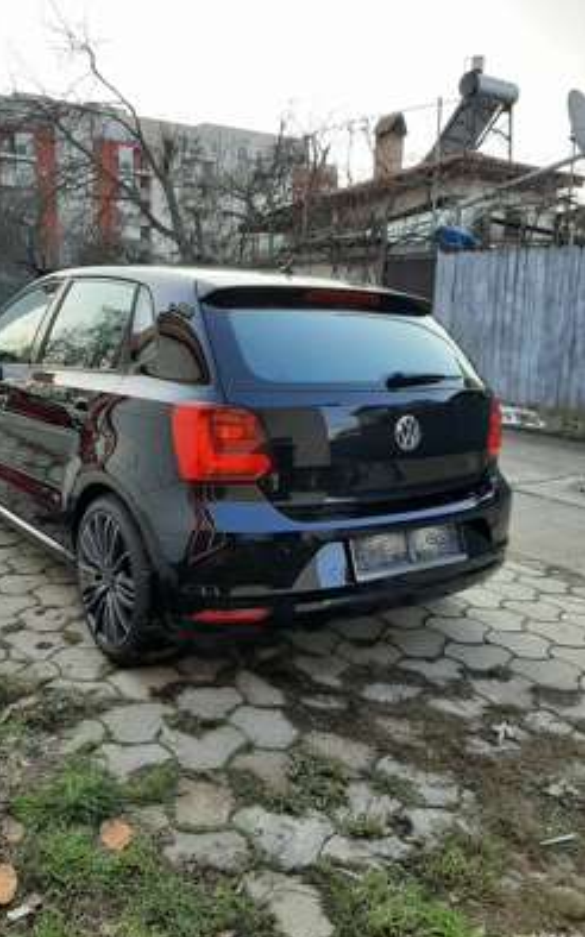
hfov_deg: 44.3
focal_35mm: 28
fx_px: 715
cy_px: 473
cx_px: 231
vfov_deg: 66.5
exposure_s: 1/455
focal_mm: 3.93
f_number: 1.7
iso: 40
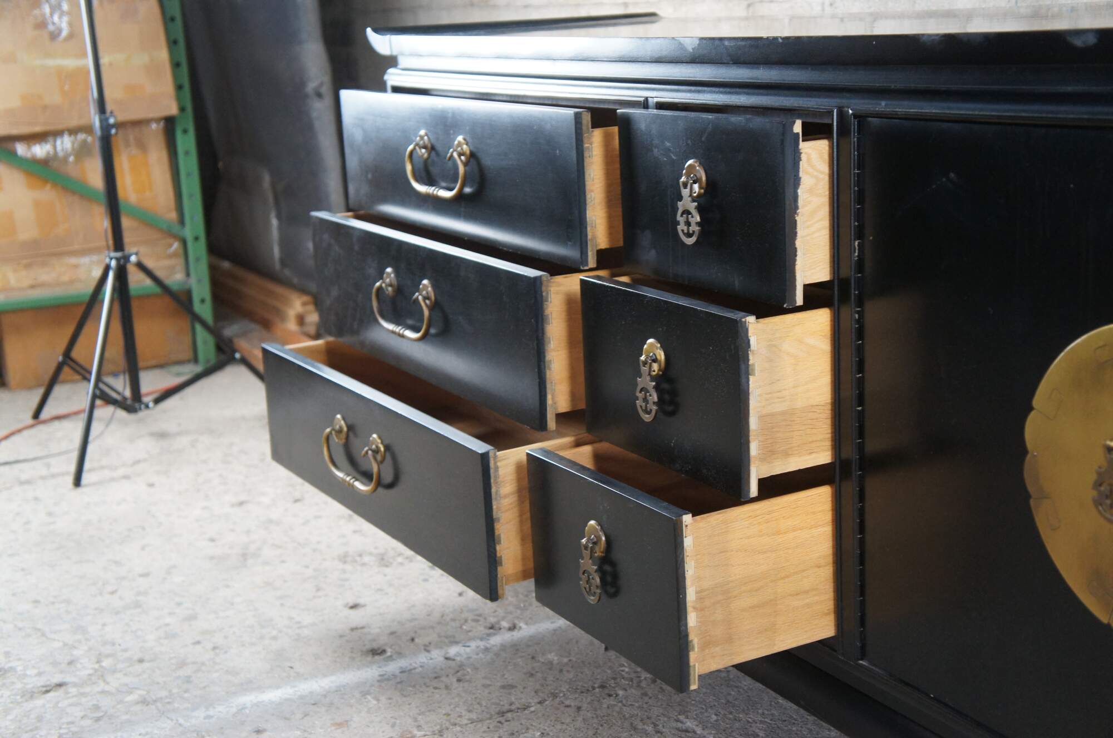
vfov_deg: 27.2
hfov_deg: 40.0
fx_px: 1528
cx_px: 556
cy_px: 369
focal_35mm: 50
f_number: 4.5
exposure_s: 1/40
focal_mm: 33
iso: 1600
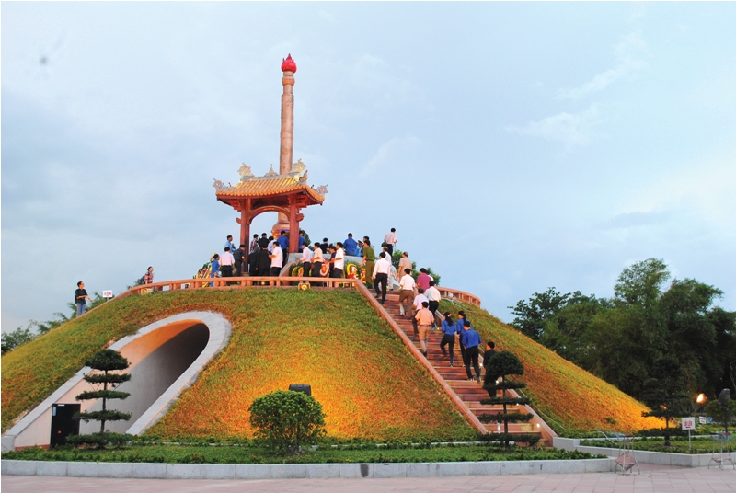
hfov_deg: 49.5
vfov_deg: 34.3
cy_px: 246
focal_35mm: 39
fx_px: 798
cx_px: 368
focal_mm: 26
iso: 400
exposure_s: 1/15
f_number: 6.3
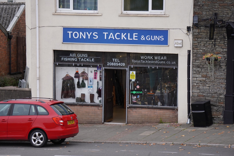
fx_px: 1102
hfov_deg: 12.1
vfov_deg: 8.1
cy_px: 78
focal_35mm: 170
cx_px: 117
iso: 320
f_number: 5.6
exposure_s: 1/200
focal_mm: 113
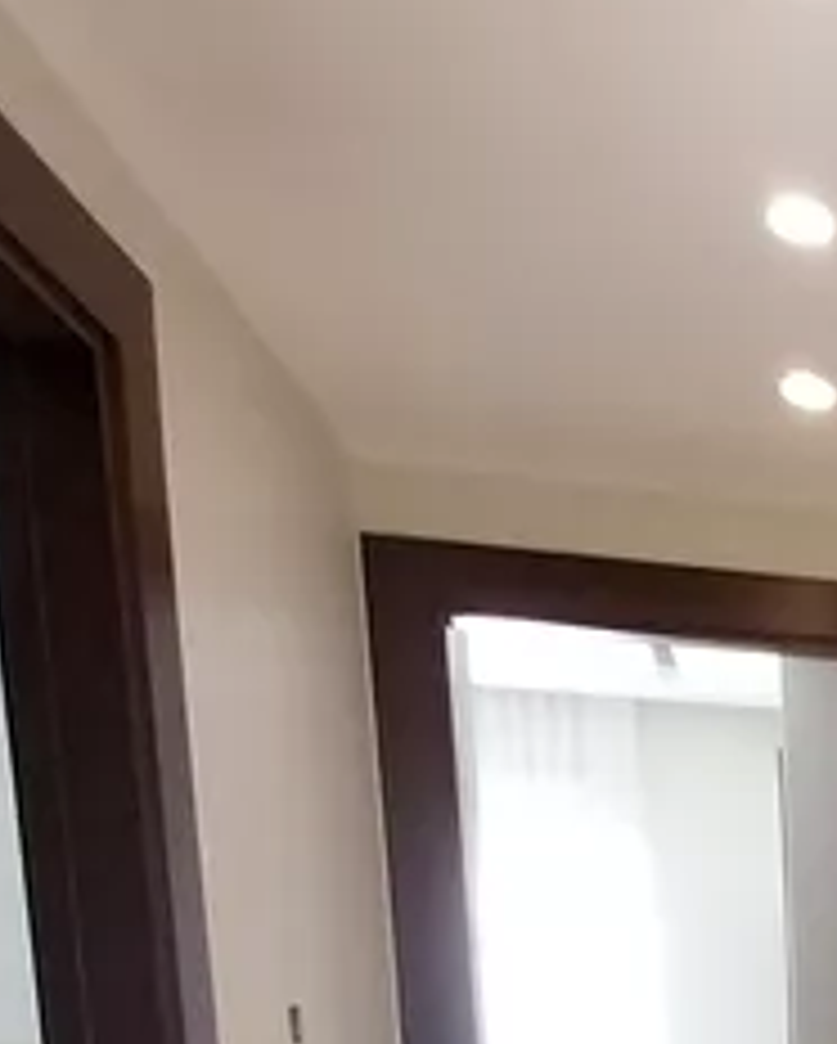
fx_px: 1577
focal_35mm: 51
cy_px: 1350
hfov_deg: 22.4
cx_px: 1361
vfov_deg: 29.6
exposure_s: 1/30
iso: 200
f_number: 2.2
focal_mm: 1.3
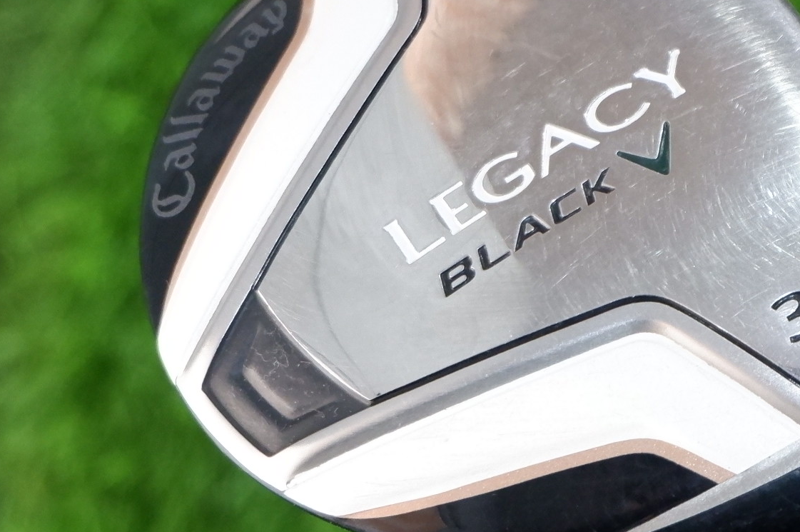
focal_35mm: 153
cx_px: 636
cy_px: 207
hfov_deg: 13.4
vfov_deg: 8.9
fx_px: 3396
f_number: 5.2
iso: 3200
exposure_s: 1/38
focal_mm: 38.5
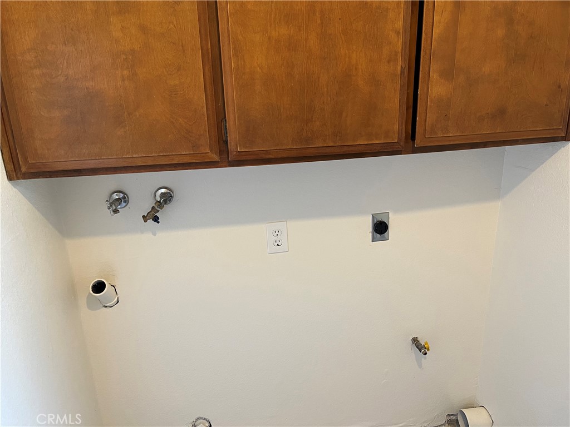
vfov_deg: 53.1
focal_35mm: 26
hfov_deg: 67.3
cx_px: 285
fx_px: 428
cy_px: 214
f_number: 1.6
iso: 160
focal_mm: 5.1
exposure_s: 1/60
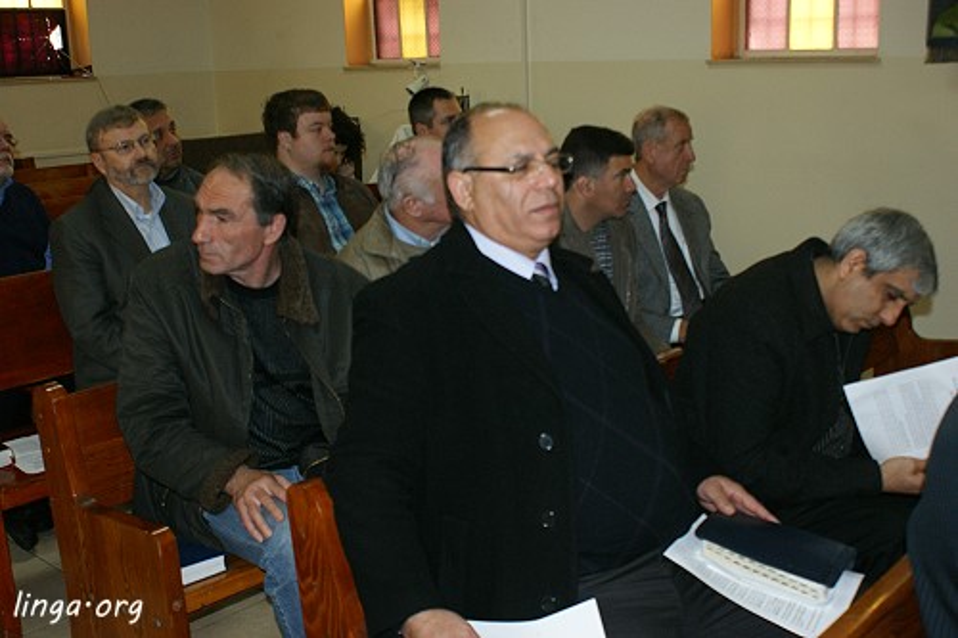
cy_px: 319
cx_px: 479
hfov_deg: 49.6
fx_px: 1037
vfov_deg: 34.2
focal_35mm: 39
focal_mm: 26
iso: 400
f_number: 5.6
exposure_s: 1/60
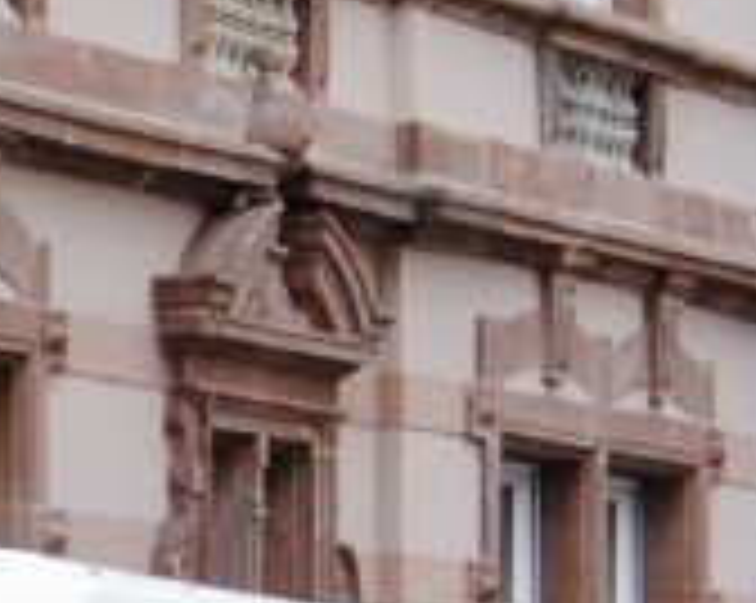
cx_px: -1323
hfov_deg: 4.9
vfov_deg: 4.0
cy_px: 878
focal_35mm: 383
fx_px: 8552
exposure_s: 1/500
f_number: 4.5
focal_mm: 35
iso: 360
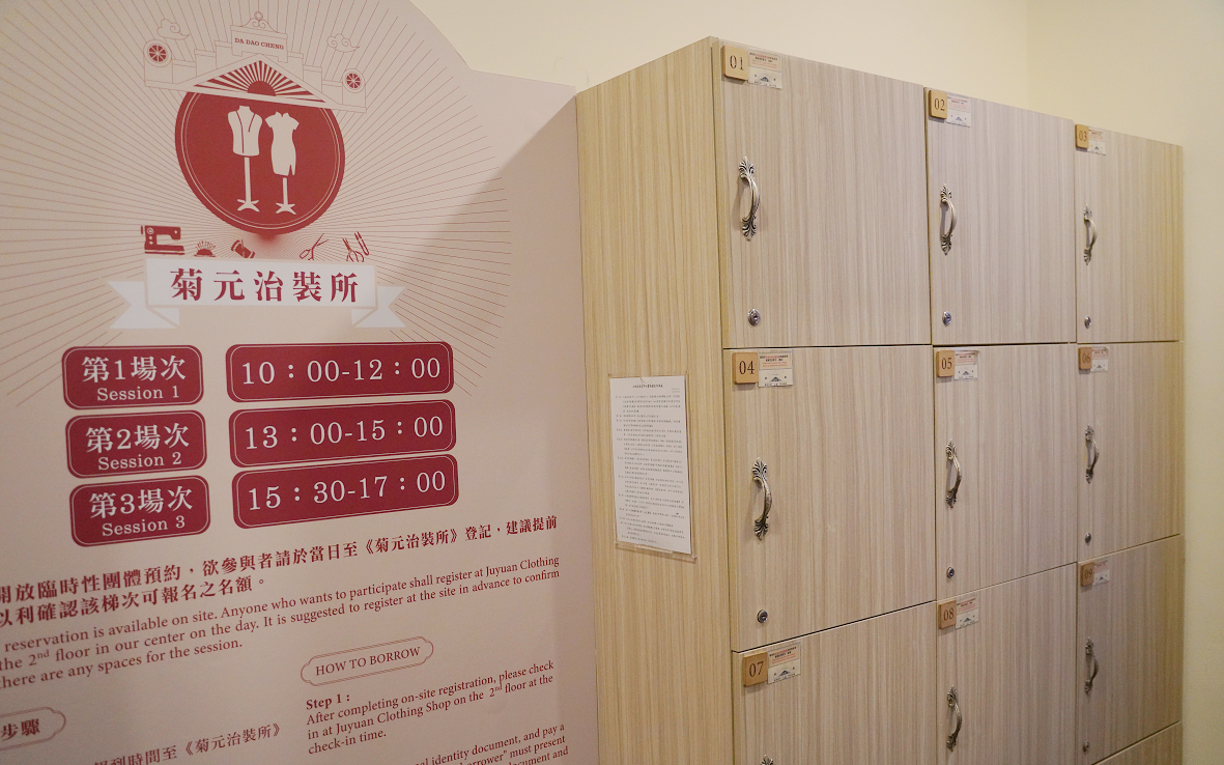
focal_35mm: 29
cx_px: 608
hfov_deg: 64.6
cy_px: 414
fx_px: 967
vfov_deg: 43.1
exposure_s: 1/160
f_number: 2.8
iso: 4000
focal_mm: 28
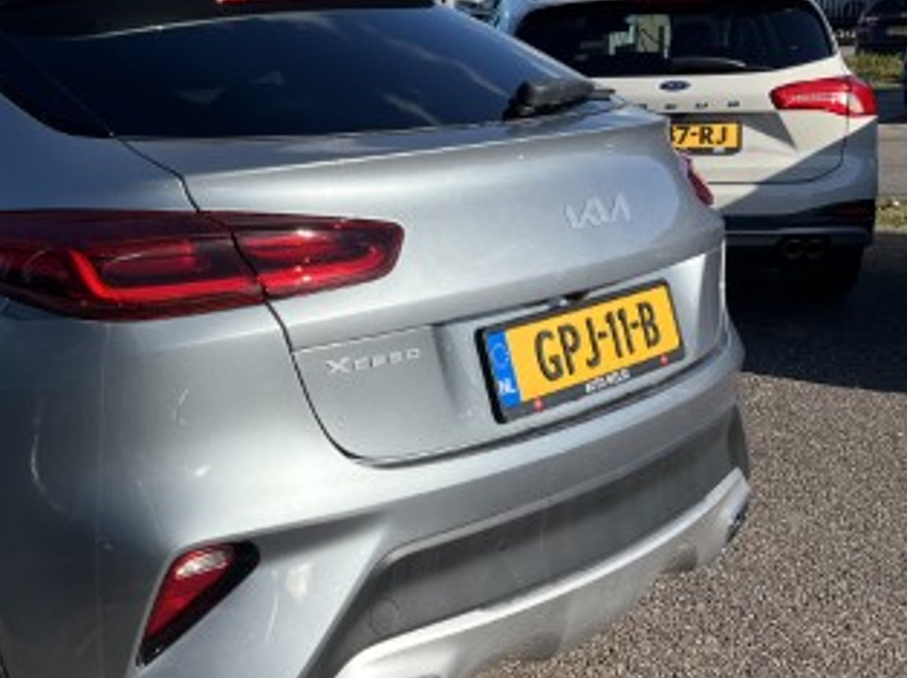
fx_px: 1388
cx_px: 26
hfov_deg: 33.5
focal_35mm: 53
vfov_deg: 27.5
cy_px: 320
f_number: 1.5
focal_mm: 5.7
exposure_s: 1/3257
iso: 50
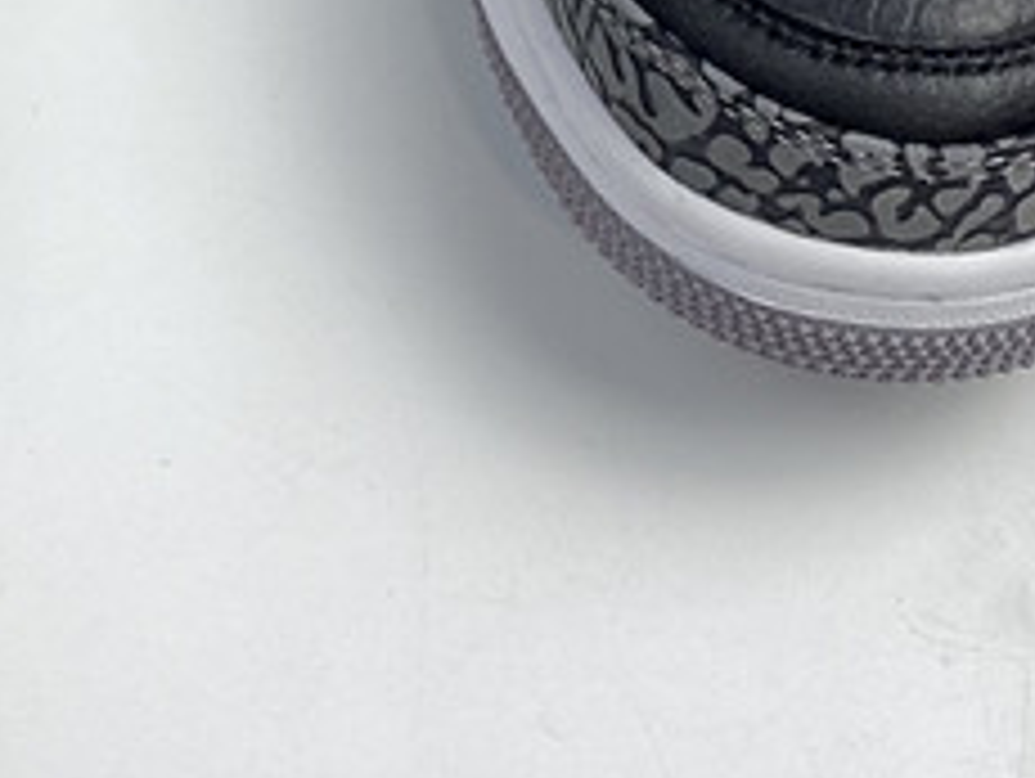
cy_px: -702
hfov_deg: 17.3
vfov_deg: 11.9
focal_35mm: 113
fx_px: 3382
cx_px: 225
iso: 40
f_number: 1.8
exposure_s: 1/100
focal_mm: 4.25
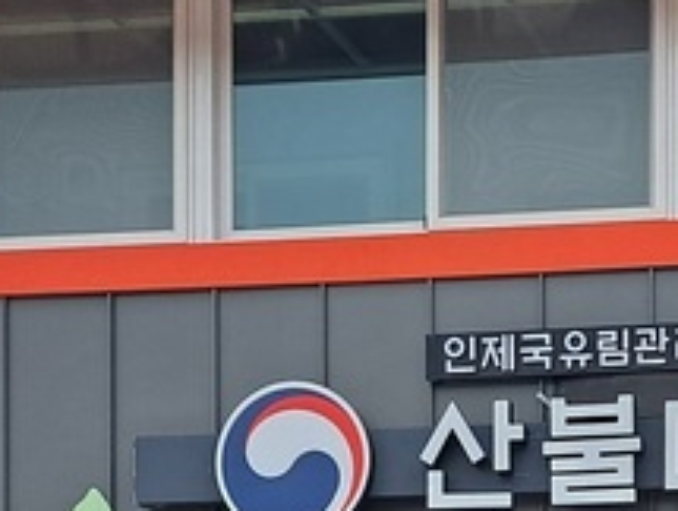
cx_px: 609
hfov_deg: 24.3
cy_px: 696
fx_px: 1530
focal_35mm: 78
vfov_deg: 17.6
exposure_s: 1/1000
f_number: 1.8
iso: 50
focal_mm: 5.23
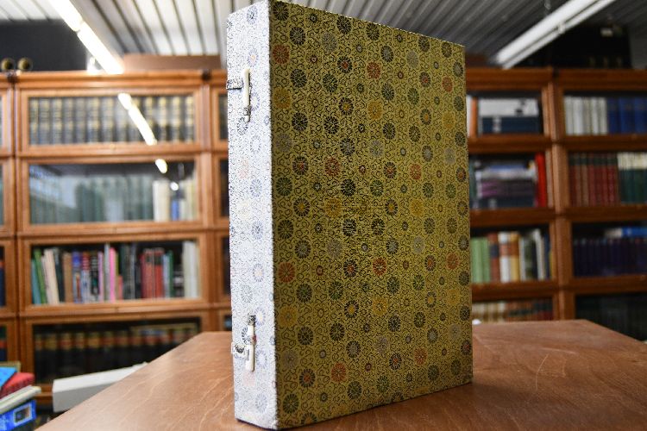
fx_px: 647
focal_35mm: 36
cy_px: 216
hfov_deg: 53.1
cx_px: 324
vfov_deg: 36.9
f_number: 3.8
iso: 1600
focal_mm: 24
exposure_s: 1/125
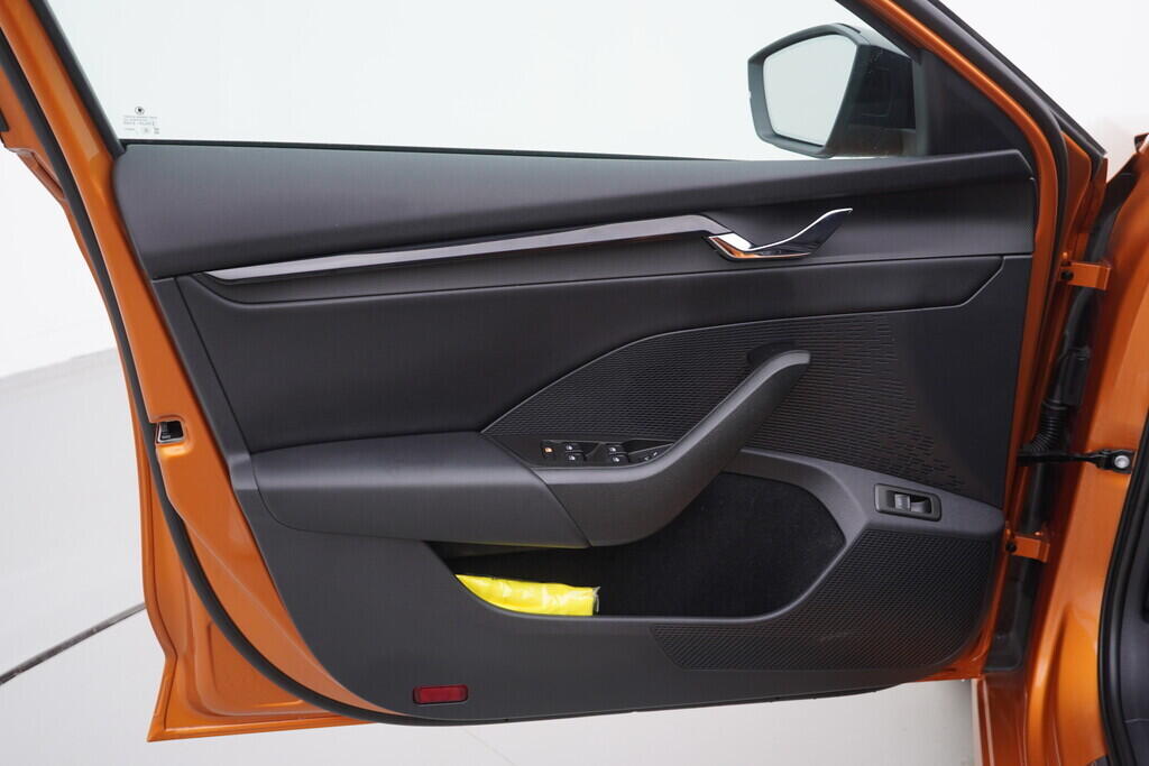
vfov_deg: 36.9
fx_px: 1149
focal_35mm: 36
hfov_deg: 53.1
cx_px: 574
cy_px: 383
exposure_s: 1/50
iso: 125
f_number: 3.2
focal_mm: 24
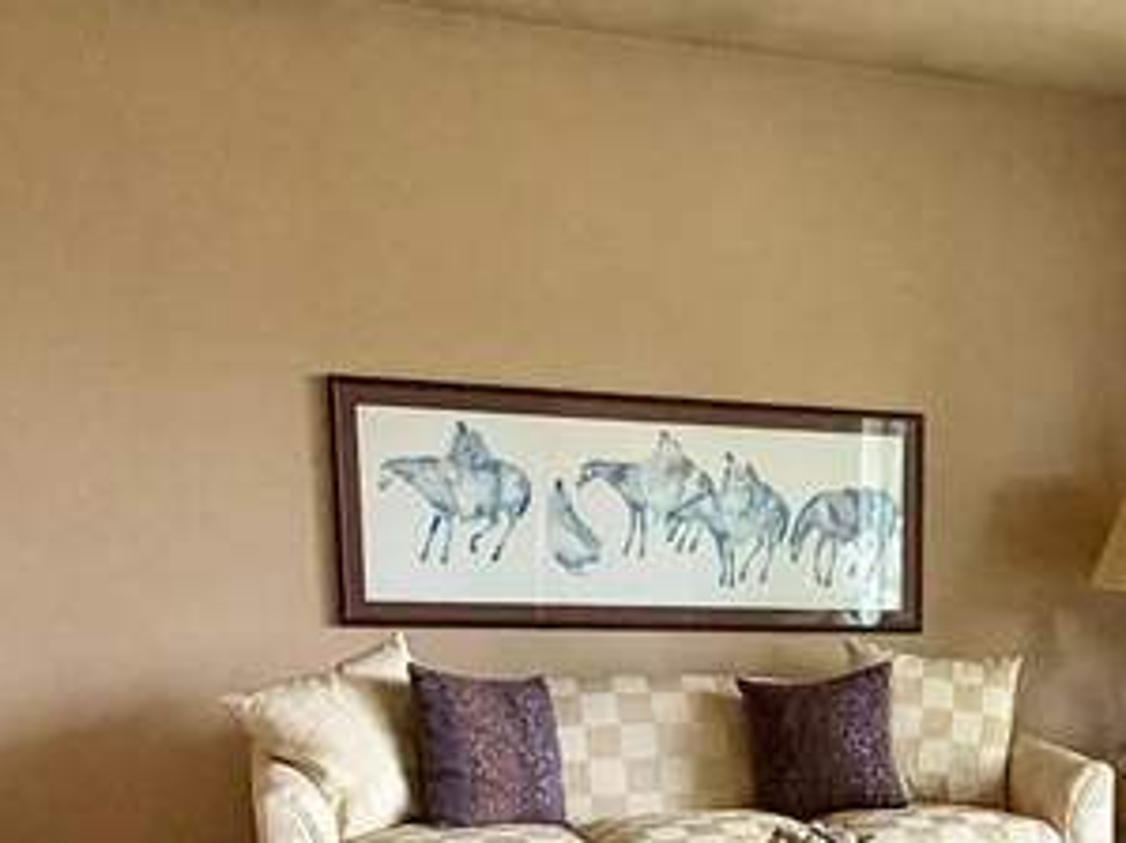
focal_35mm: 60
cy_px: 933
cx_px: 1194
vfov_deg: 22.9
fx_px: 1951
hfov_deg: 29.5
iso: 400
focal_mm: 2.22
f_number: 2.2
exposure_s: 1/60
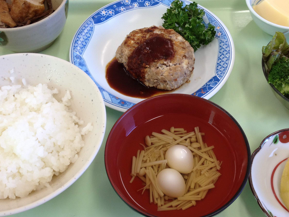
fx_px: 426
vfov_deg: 28.6
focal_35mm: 51
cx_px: 161
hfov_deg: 37.4
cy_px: 111
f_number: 2.4
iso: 64
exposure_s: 1/60
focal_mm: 4.28
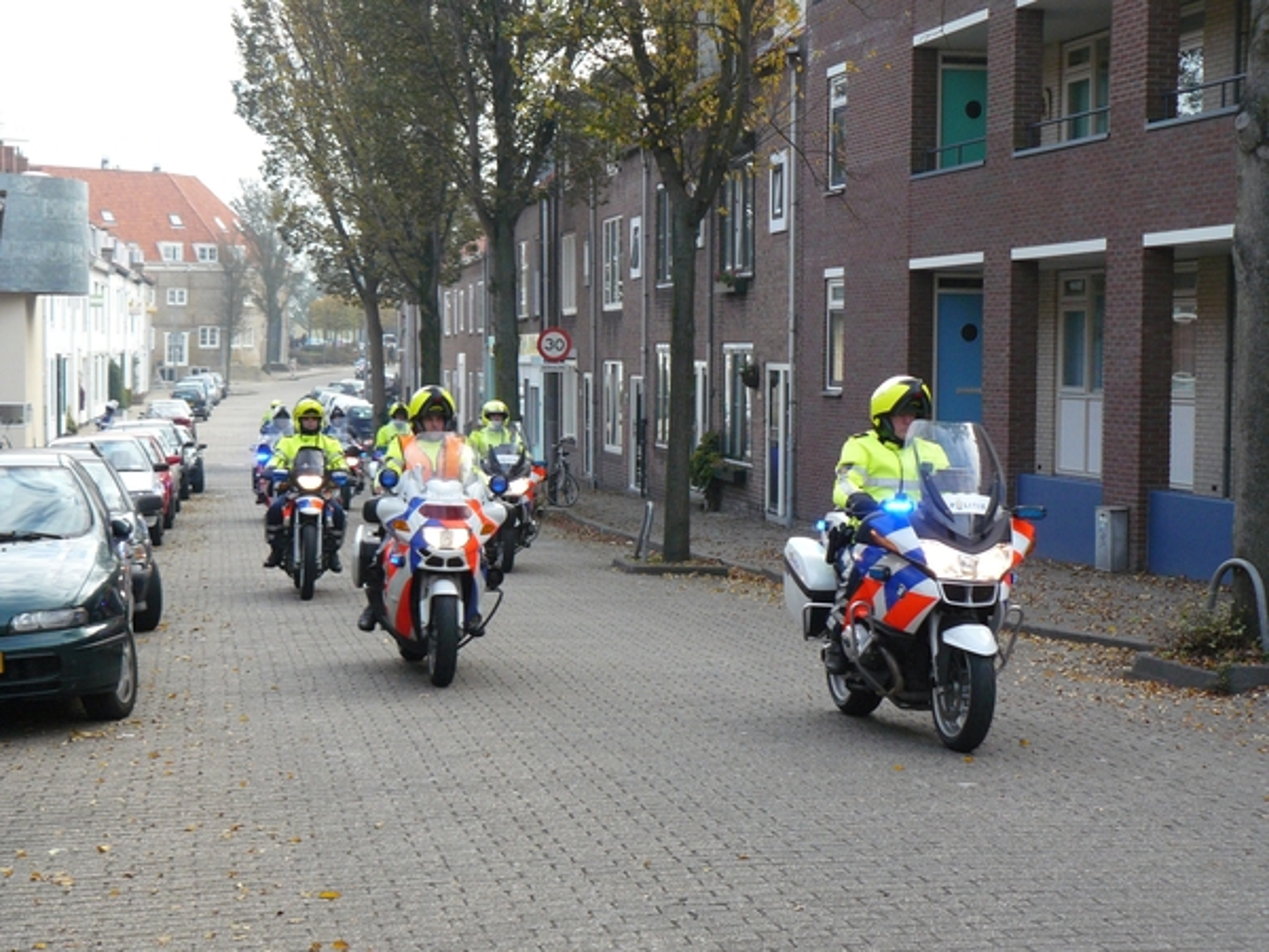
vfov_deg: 21.0
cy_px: 476
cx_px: 634
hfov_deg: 27.8
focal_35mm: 70
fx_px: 2566
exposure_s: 1/320
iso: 200
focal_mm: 11.6
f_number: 3.2
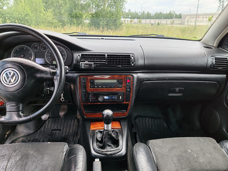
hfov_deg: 65.3
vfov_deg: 51.4
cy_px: 86
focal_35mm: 27
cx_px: 114
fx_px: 178
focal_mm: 6.12
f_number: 1.9
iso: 80
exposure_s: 1/100
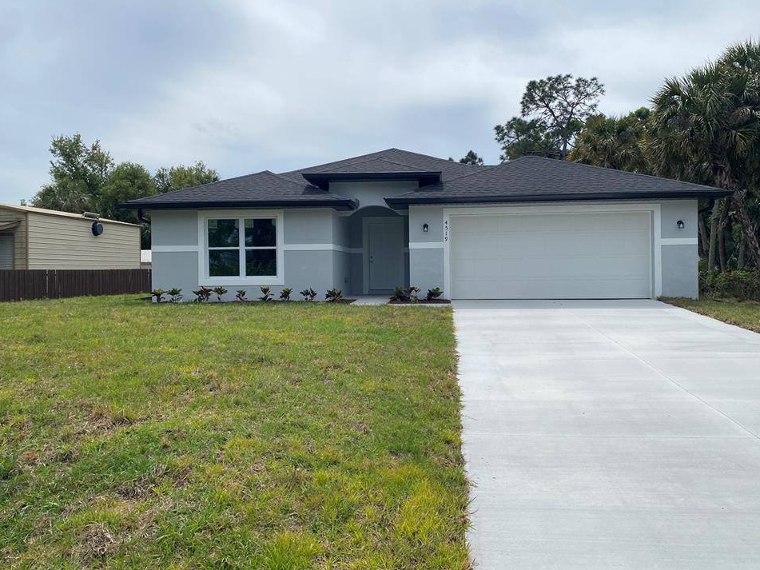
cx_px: 401
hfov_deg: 63.4
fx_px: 615
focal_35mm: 28
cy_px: 277
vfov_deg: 49.7
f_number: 1.8
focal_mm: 4.25
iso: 32
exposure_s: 1/5747
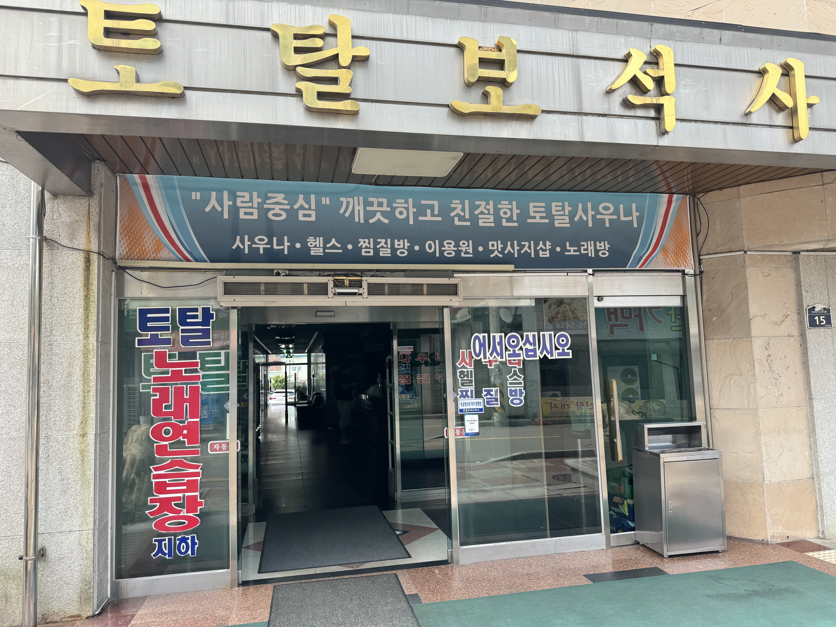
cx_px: 418
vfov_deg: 56.8
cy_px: 314
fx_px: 580
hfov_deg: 71.6
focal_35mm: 24
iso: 80
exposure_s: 1/651
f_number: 1.78
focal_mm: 6.76
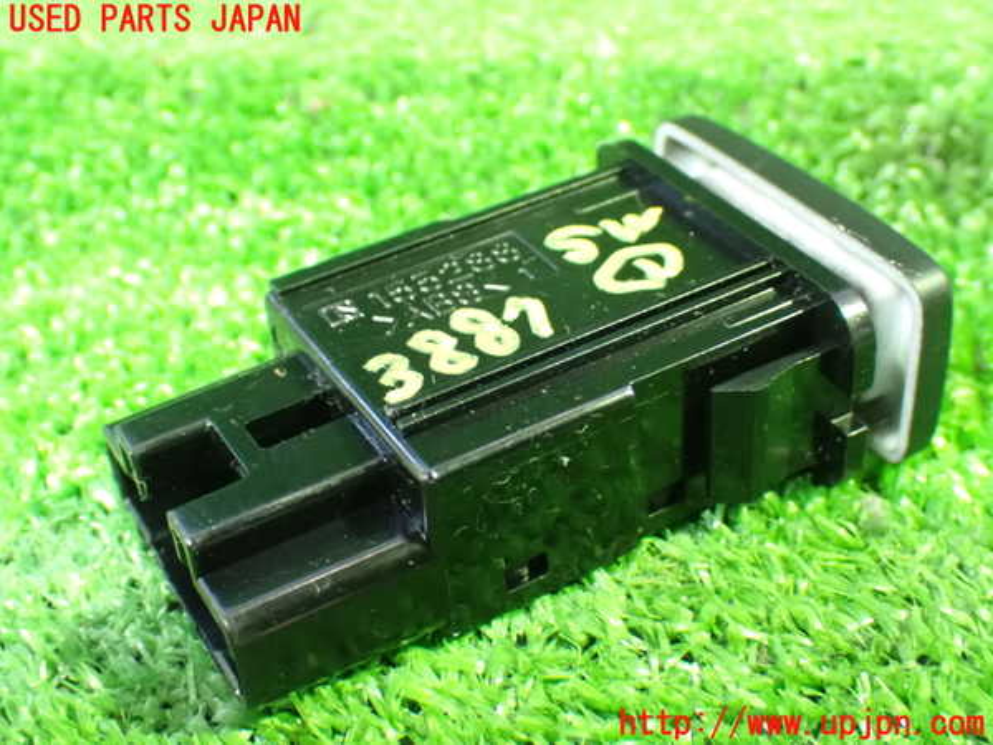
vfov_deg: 29.1
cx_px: 496
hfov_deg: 38.2
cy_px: 372
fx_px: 1434
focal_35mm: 50
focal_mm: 9.01
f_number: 3.2
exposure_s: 1/13
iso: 1600
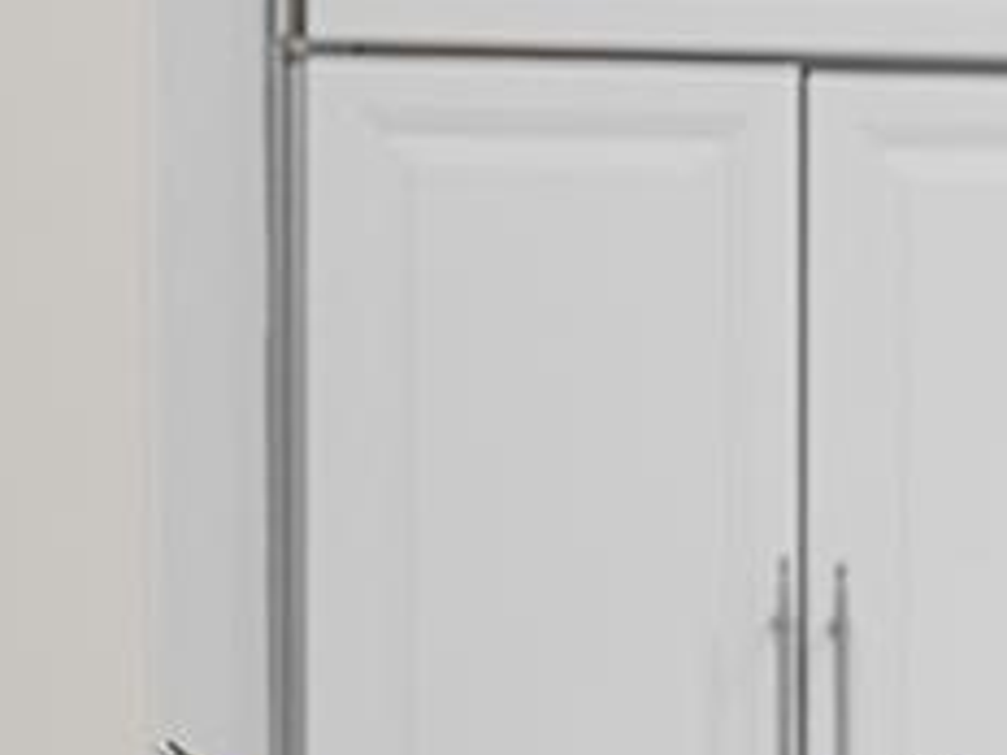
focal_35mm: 332
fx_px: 9658
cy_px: 916
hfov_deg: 5.5
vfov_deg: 4.5
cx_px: 3177
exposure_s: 1/50
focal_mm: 50
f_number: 2.5
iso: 500
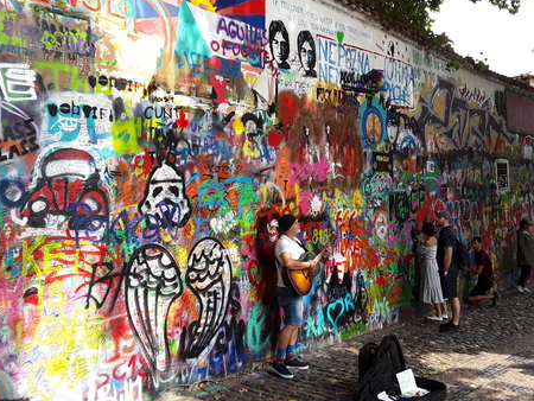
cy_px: 184
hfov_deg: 51.2
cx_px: 303
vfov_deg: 39.7
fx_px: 556
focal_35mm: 36
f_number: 1.9
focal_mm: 2.91
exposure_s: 1/443
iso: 40
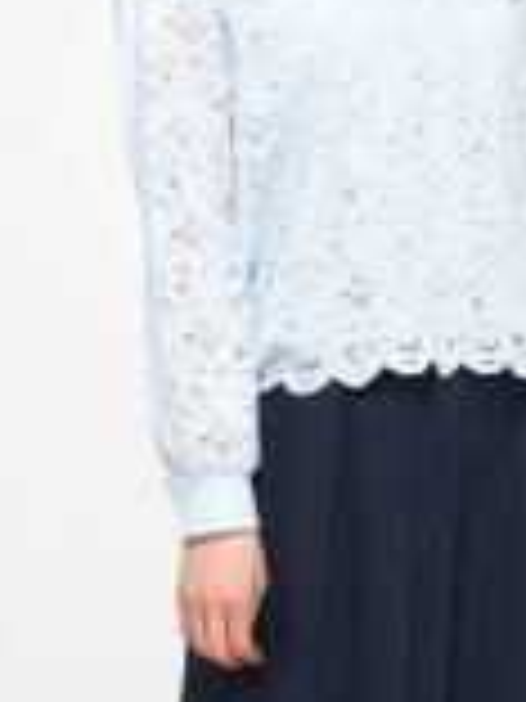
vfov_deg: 8.3
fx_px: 4822
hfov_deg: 6.2
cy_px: 279
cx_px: 247
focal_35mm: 238
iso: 100
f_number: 9
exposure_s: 1/250
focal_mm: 80
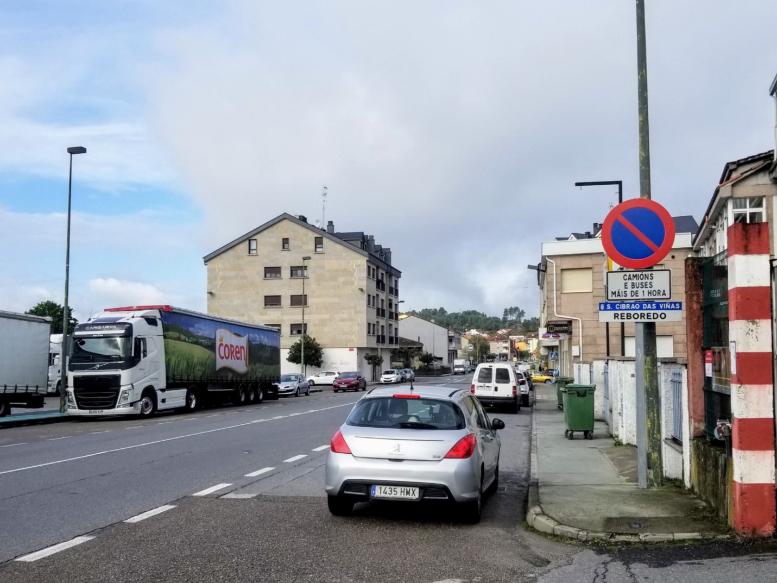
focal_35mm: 36
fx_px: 808
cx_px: 388
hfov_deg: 51.4
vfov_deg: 39.6
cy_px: 304
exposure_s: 1/2312
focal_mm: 4.3
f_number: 1.7
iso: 50
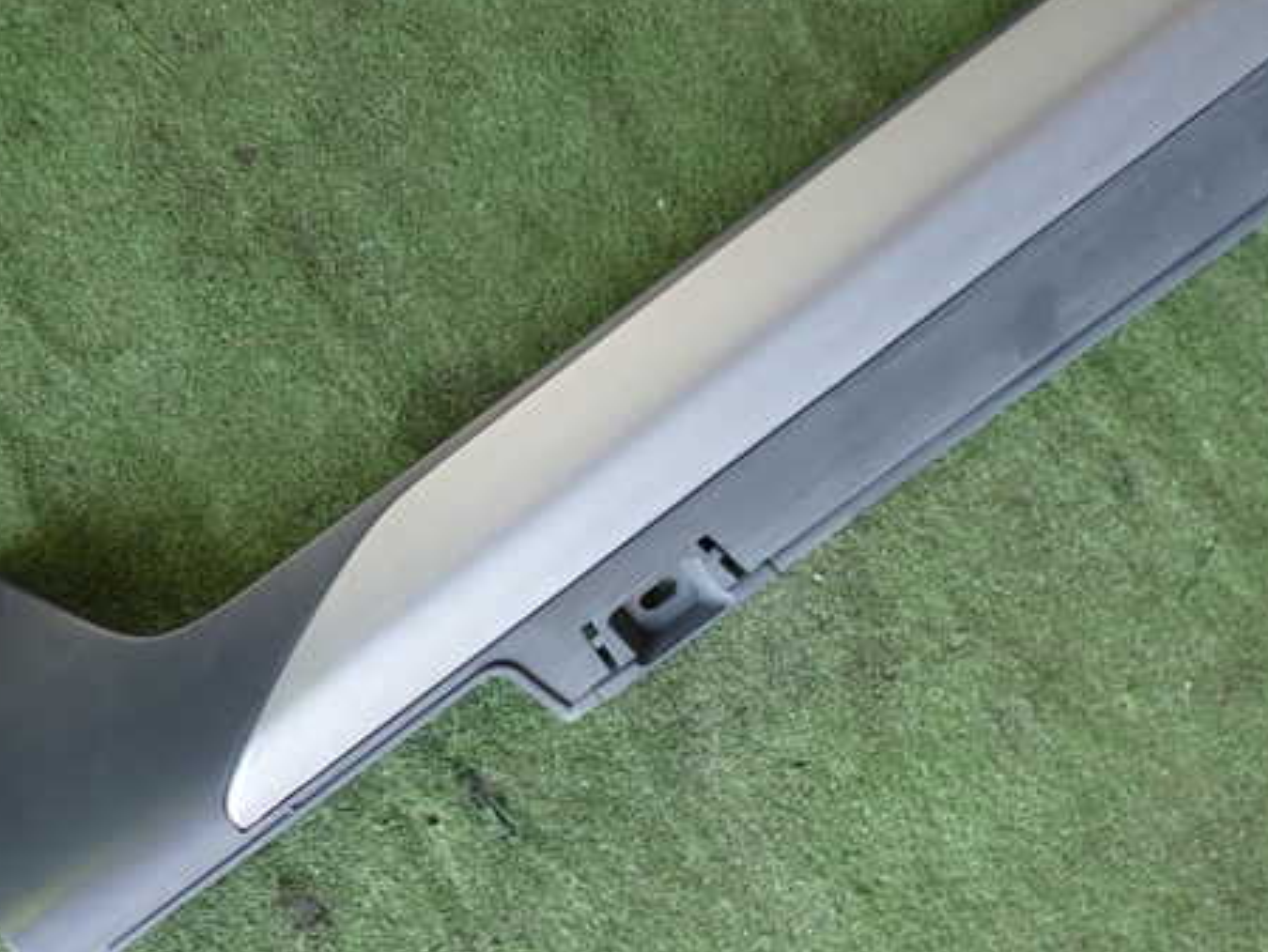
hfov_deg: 46.7
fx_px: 1466
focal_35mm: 40
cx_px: 710
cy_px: 530
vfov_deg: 36.0
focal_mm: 5.4
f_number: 2.3
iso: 160
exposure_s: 1/60
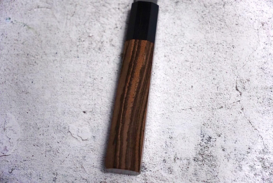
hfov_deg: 29.5
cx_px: 136
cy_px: 92
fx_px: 519
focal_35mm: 68
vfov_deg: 19.9
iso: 6400
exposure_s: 1/160
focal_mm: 45.6
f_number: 3.2
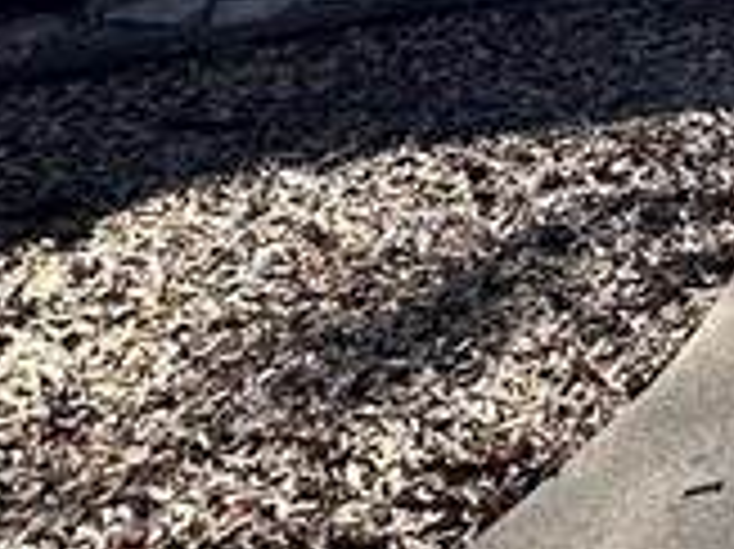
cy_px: -706
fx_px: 1865
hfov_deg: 18.8
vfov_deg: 13.2
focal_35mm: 88
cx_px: 1189
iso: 40
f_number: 2.2
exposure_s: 1/456
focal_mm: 2.22
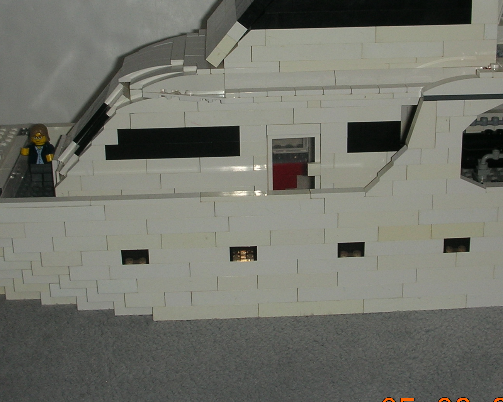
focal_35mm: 68
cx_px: 236
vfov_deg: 22.3
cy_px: 113
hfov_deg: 27.9
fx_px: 1012
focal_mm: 5.8
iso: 50
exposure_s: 1/60.1
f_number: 3
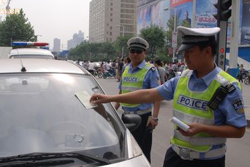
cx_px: 104
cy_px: 98
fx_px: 278
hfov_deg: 48.2
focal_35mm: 40
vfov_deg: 33.4
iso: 100
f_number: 8
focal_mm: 18
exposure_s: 1/250
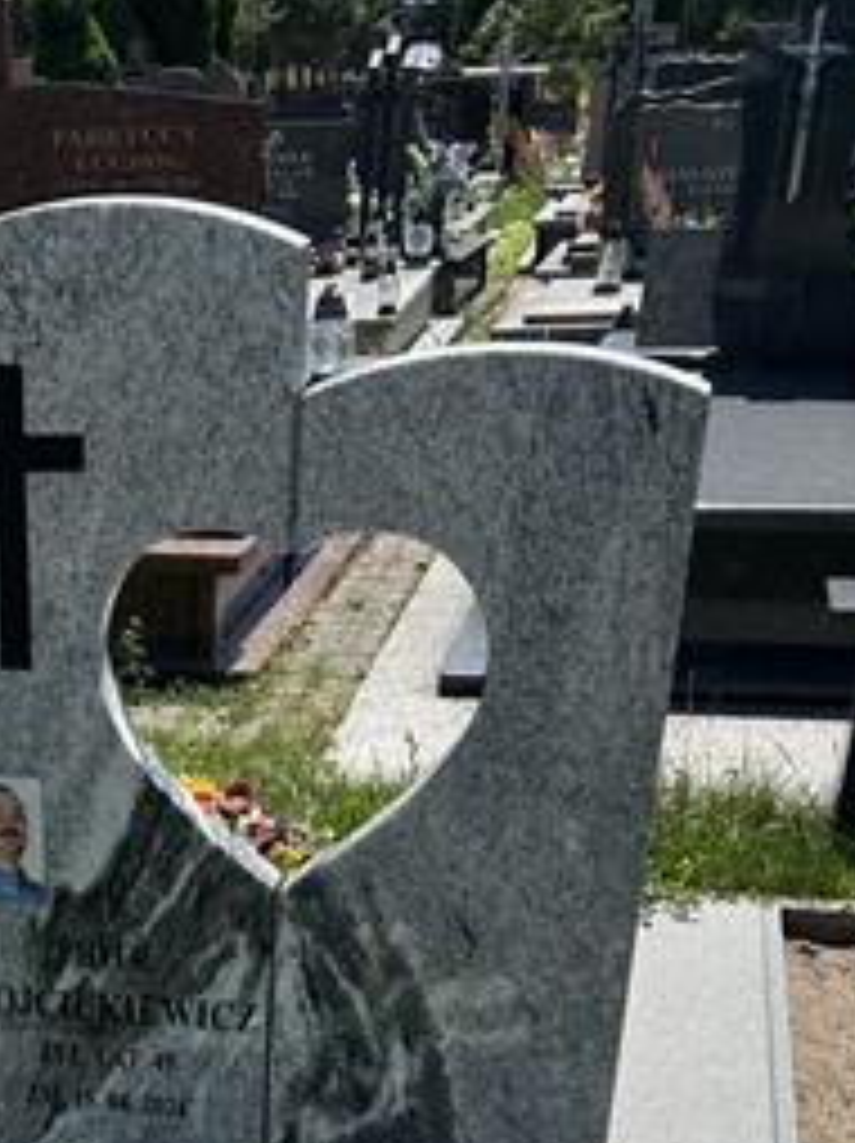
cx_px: -4
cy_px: 1348
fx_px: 2045
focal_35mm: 62
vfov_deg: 27.7
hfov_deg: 22.7
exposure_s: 1/4831
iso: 50
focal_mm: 5.7
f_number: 1.5
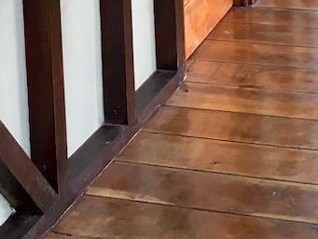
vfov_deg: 10.3
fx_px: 1250
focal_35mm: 136
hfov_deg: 14.4
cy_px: -185
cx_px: 45
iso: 25
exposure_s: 1/30
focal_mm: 4.15
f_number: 2.2
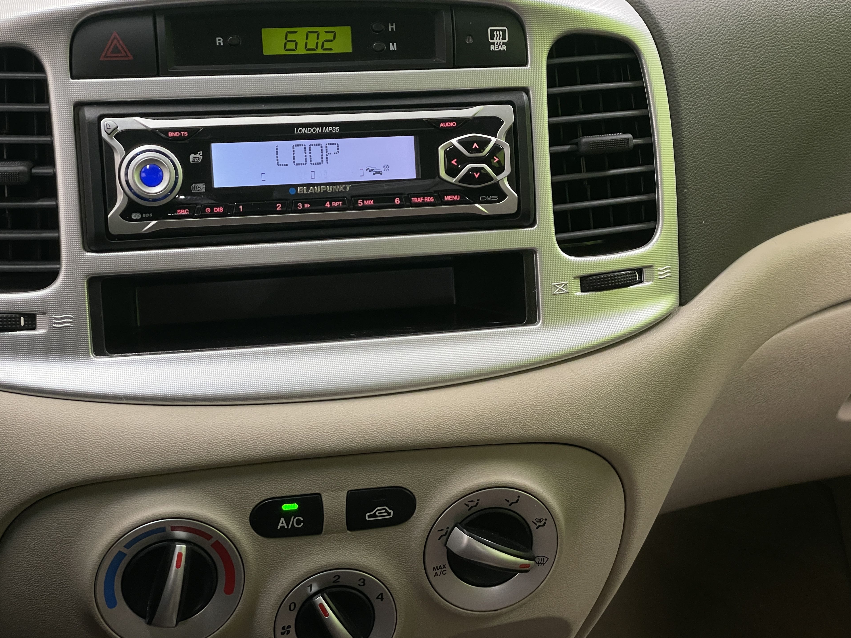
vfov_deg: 26.6
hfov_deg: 34.9
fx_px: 1352
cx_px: 410
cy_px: 327
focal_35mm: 55
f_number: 2
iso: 160
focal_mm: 6
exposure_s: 1/50
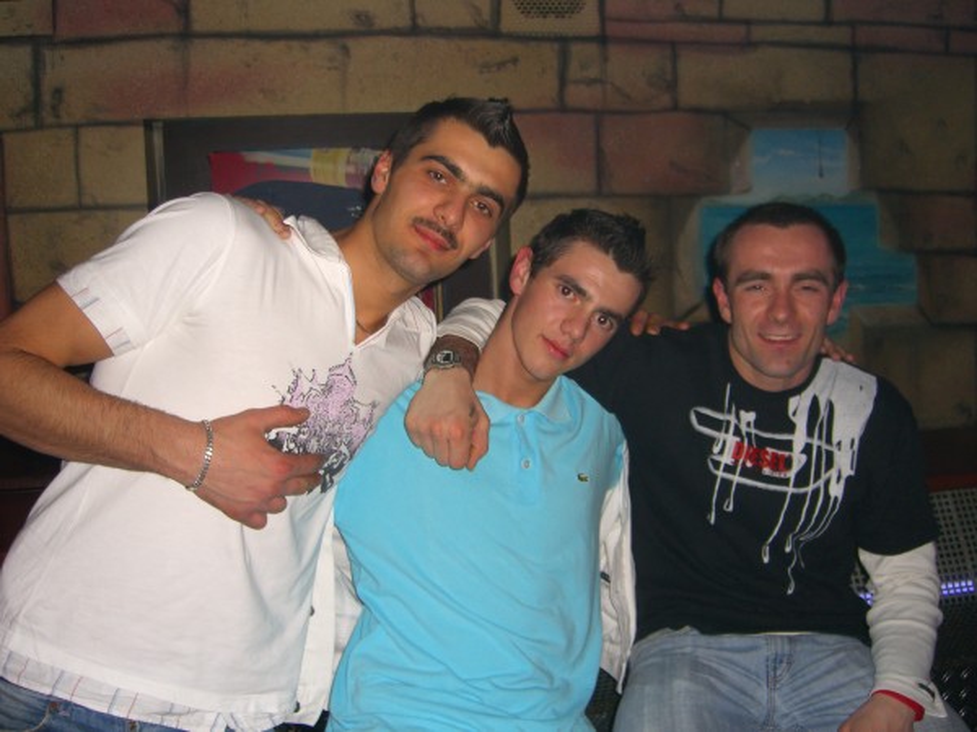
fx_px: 1073
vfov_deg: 37.7
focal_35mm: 38
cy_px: 366
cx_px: 488
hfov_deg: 49.0
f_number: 2.8
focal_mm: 7.9
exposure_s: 1/60
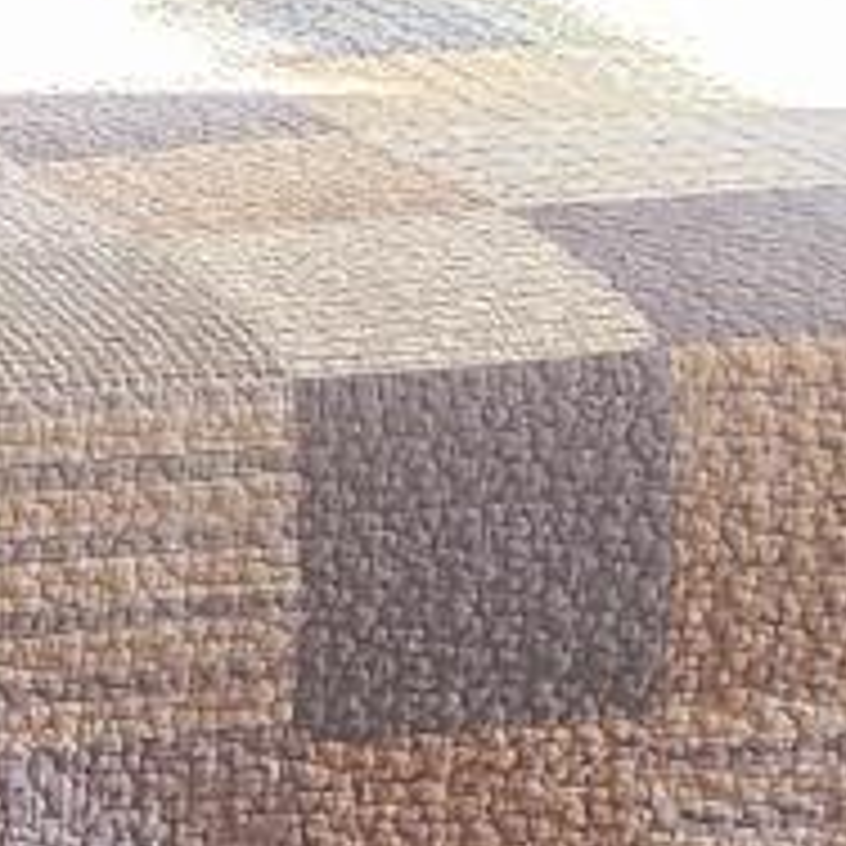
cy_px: 36
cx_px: -634
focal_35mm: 216
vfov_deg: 8.1
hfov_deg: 7.9
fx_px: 5972
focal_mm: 6.4
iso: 250
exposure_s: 1/120
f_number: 1.8
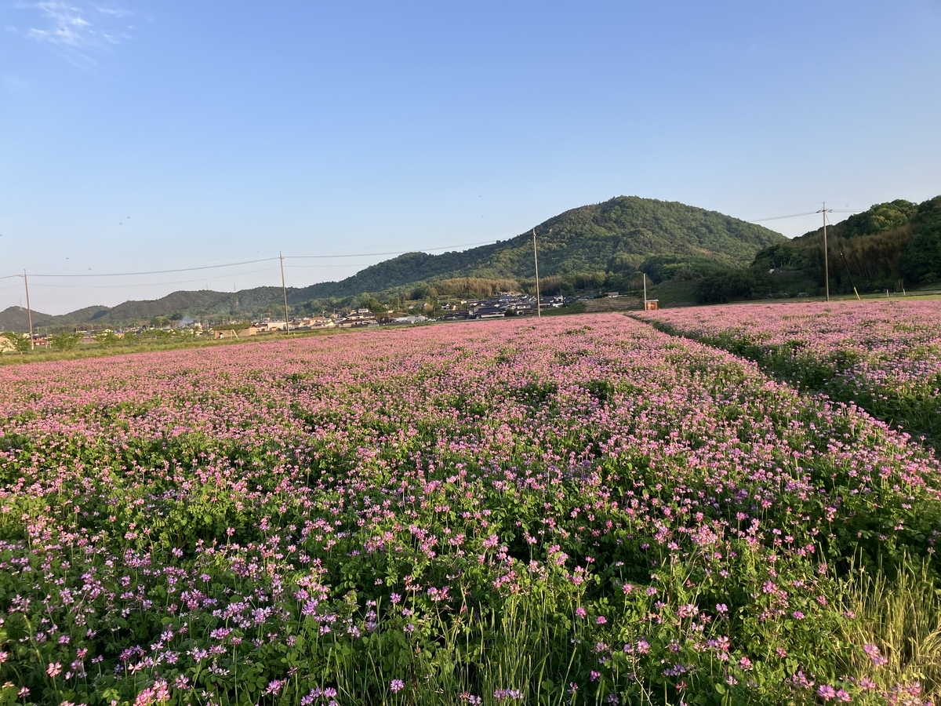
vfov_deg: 49.7
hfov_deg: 63.4
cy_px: 353
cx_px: 470
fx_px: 761
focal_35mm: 28
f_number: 1.8
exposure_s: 1/442
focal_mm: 3.99
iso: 32
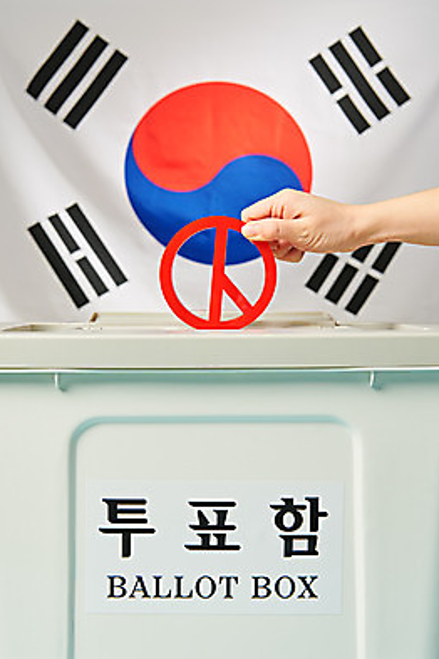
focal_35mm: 61
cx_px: 219
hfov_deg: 22.2
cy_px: 326
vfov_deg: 32.9
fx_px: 1118
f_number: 10
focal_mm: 60
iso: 100
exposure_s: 1/125
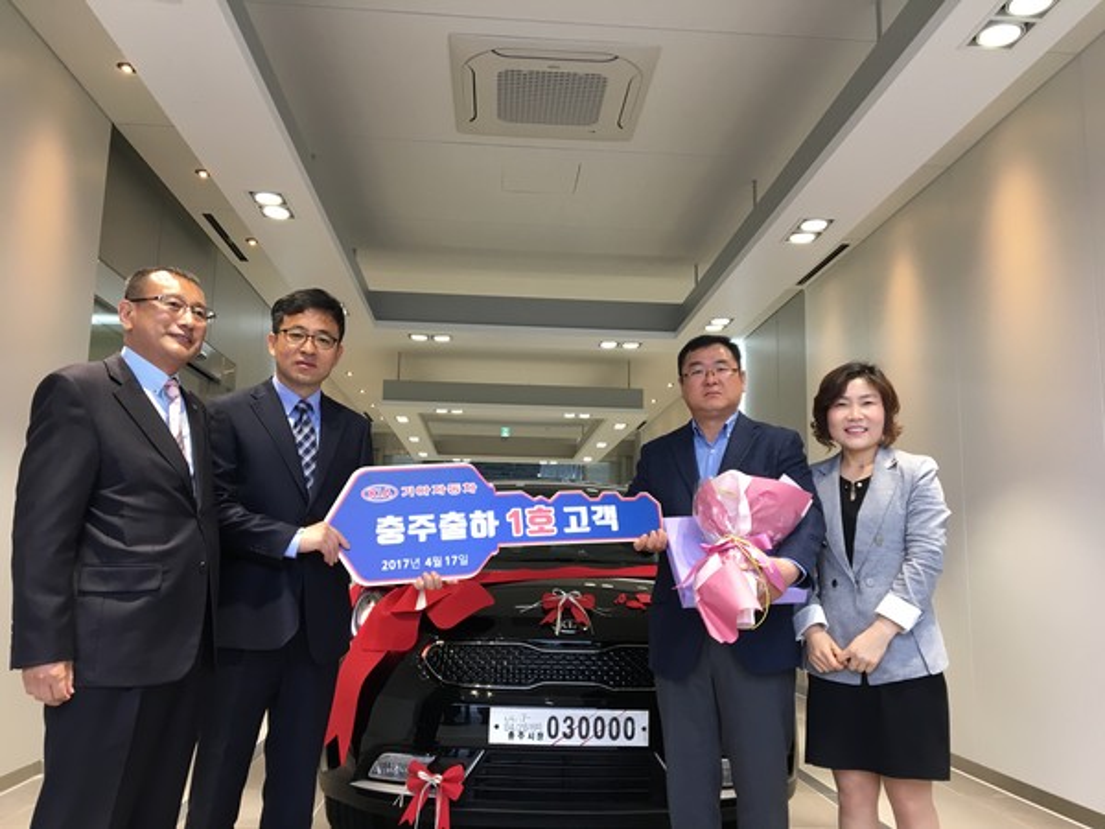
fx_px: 926
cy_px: 414
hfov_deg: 61.7
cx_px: 552
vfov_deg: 48.2
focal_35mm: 29
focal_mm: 4.15
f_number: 2.2
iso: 25
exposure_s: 1/30
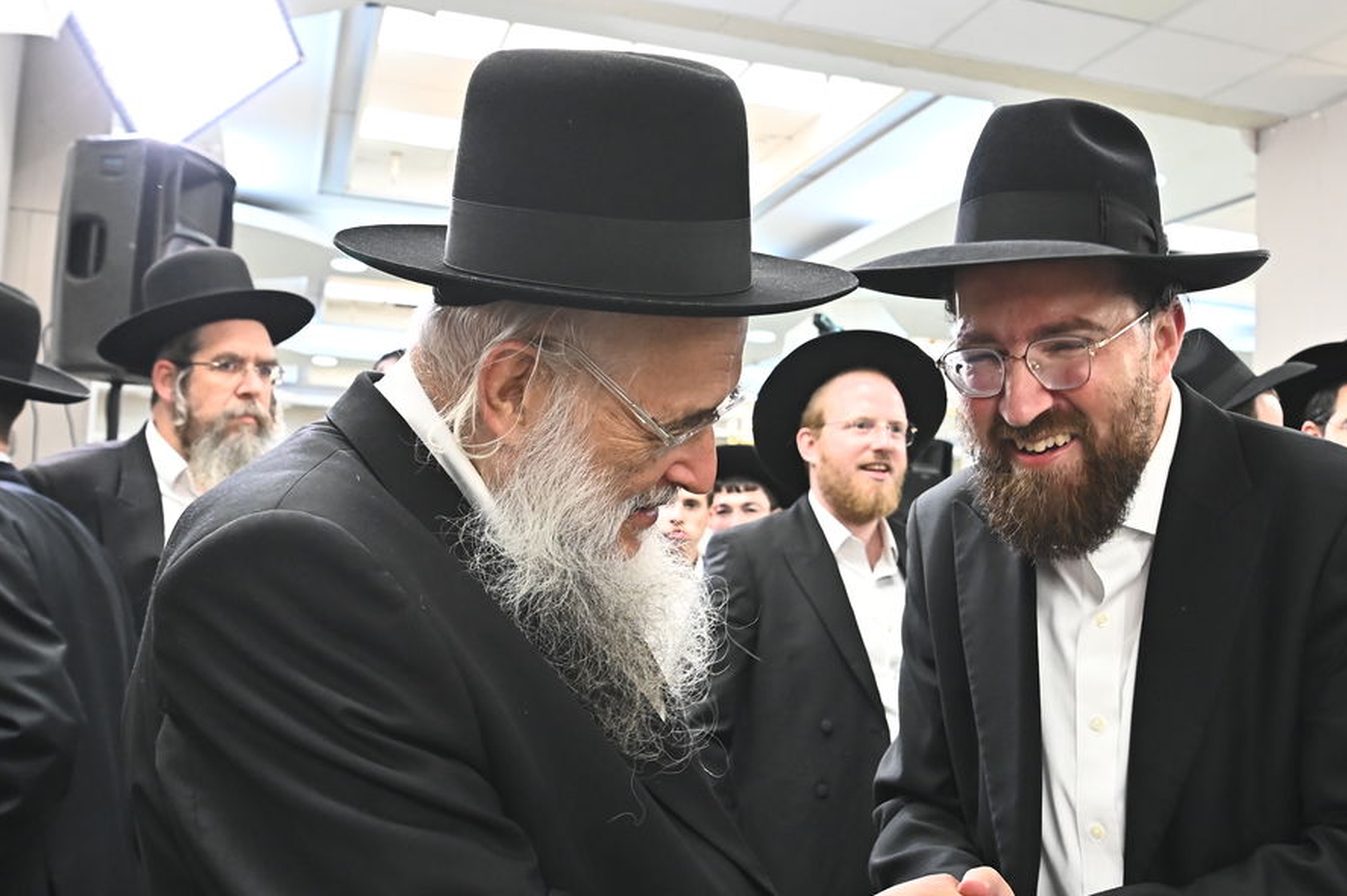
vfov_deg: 32.6
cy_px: 475
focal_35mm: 41
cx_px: 839
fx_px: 1533
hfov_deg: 47.0
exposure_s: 1/200
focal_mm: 26
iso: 3200
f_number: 5.6
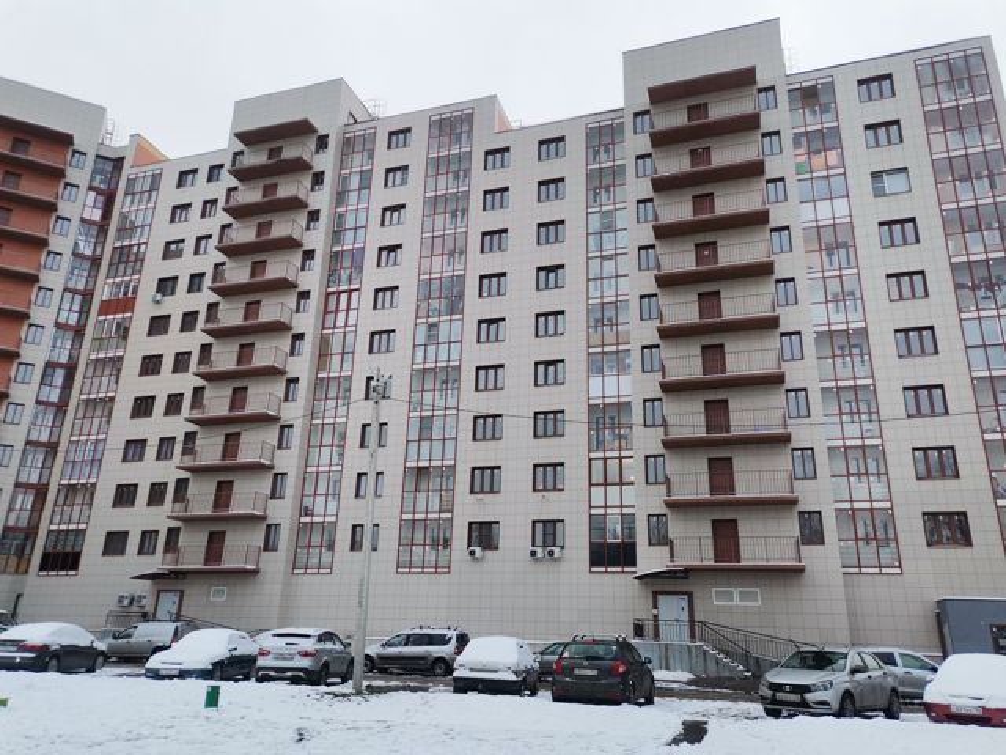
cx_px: 503
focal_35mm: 26
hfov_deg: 67.3
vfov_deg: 53.1
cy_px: 378
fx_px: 756
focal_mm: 4.75
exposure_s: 1/197
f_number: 1.8
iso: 50
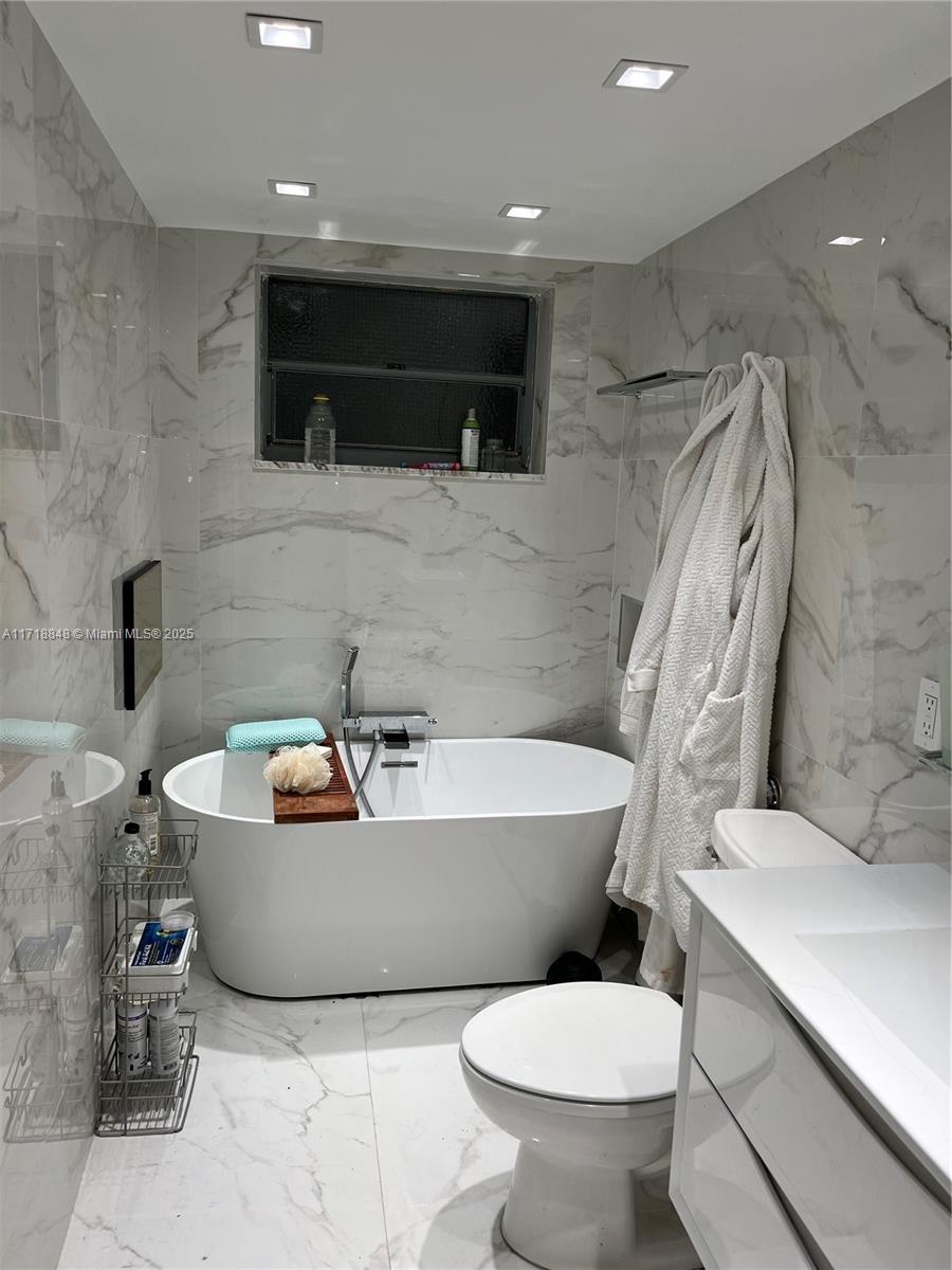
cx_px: 476
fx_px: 953
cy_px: 635
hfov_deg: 53.1
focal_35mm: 26
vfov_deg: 67.3
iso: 40
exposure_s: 1/200
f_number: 1.6
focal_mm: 5.1
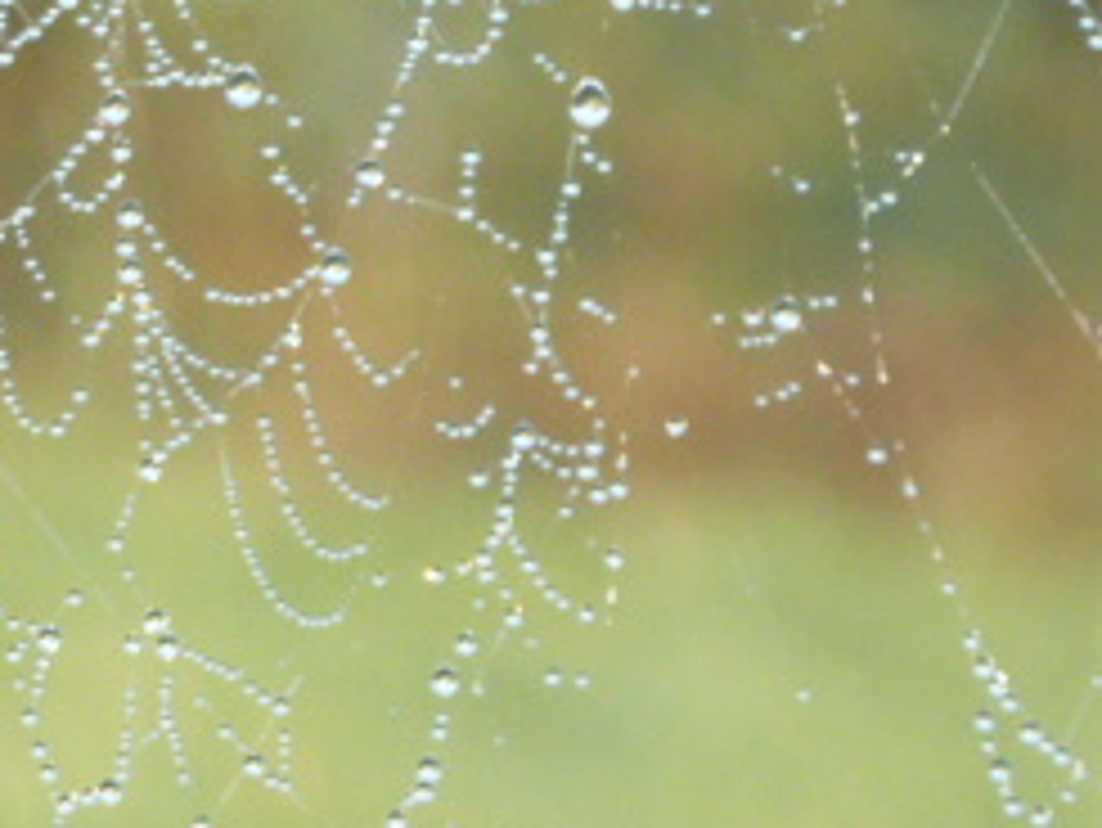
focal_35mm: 548
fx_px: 17454
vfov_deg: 2.7
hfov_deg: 3.6
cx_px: 747
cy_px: -234
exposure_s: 1/320
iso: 400
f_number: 4.6
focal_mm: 34.4
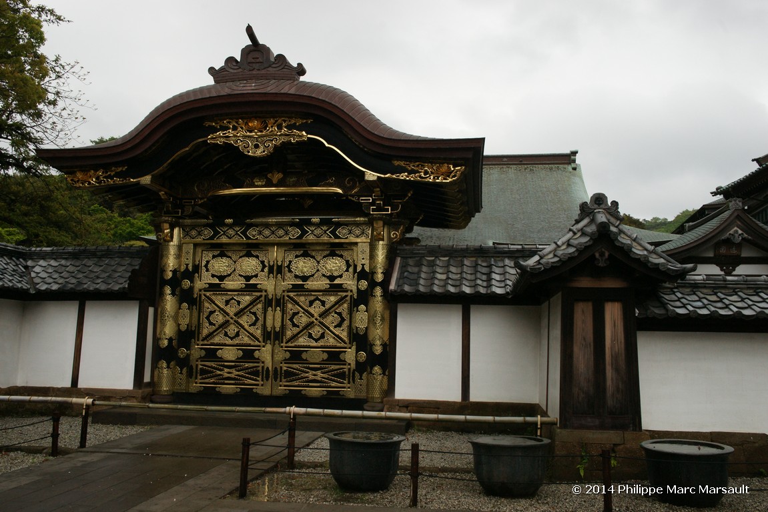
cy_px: 256
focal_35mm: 30
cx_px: 384
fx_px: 640
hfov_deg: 61.9
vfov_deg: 43.6
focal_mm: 30
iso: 800
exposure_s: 1/125
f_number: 11
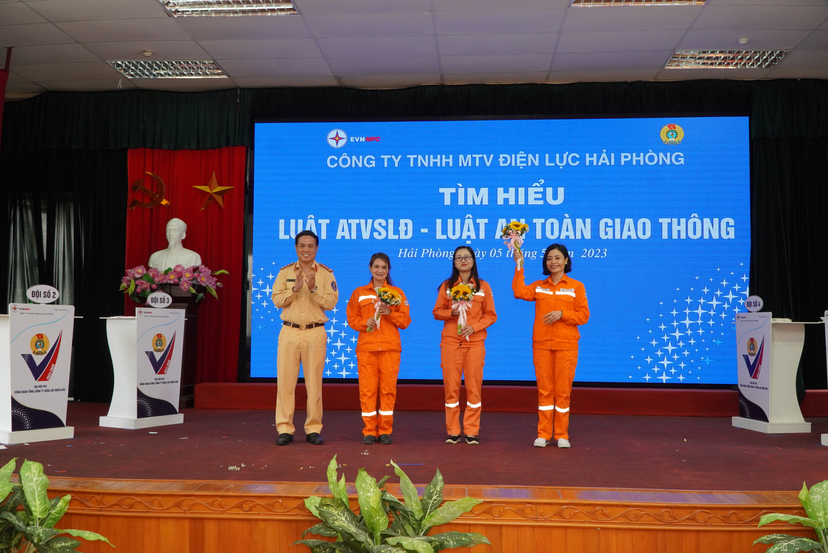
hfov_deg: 59.5
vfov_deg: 41.8
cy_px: 276
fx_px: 725
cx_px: 414
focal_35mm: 32
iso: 1600
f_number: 7.1
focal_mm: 21
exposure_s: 1/125
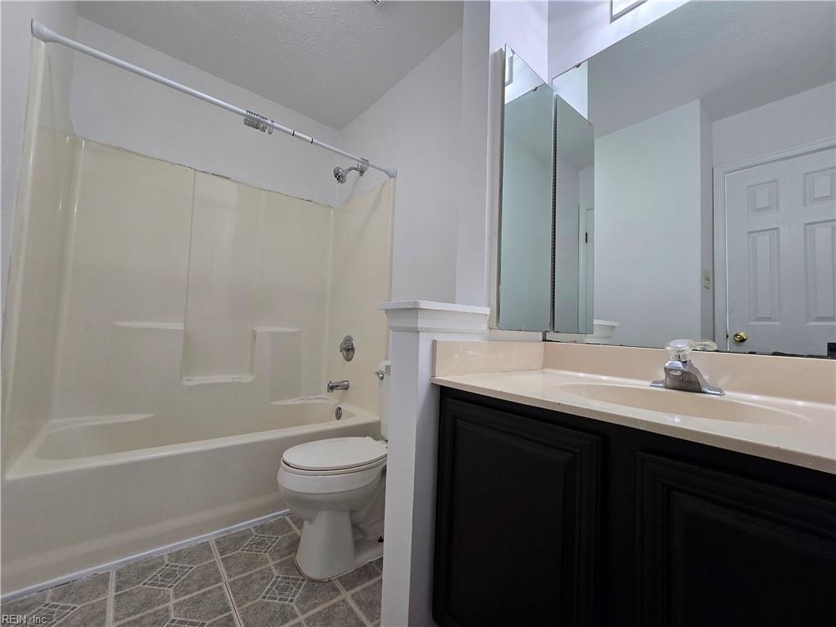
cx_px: 418
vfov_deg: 89.9
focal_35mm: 13
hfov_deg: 106.2
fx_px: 314
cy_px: 314
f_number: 2.2
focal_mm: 2.2
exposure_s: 1/60
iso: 100
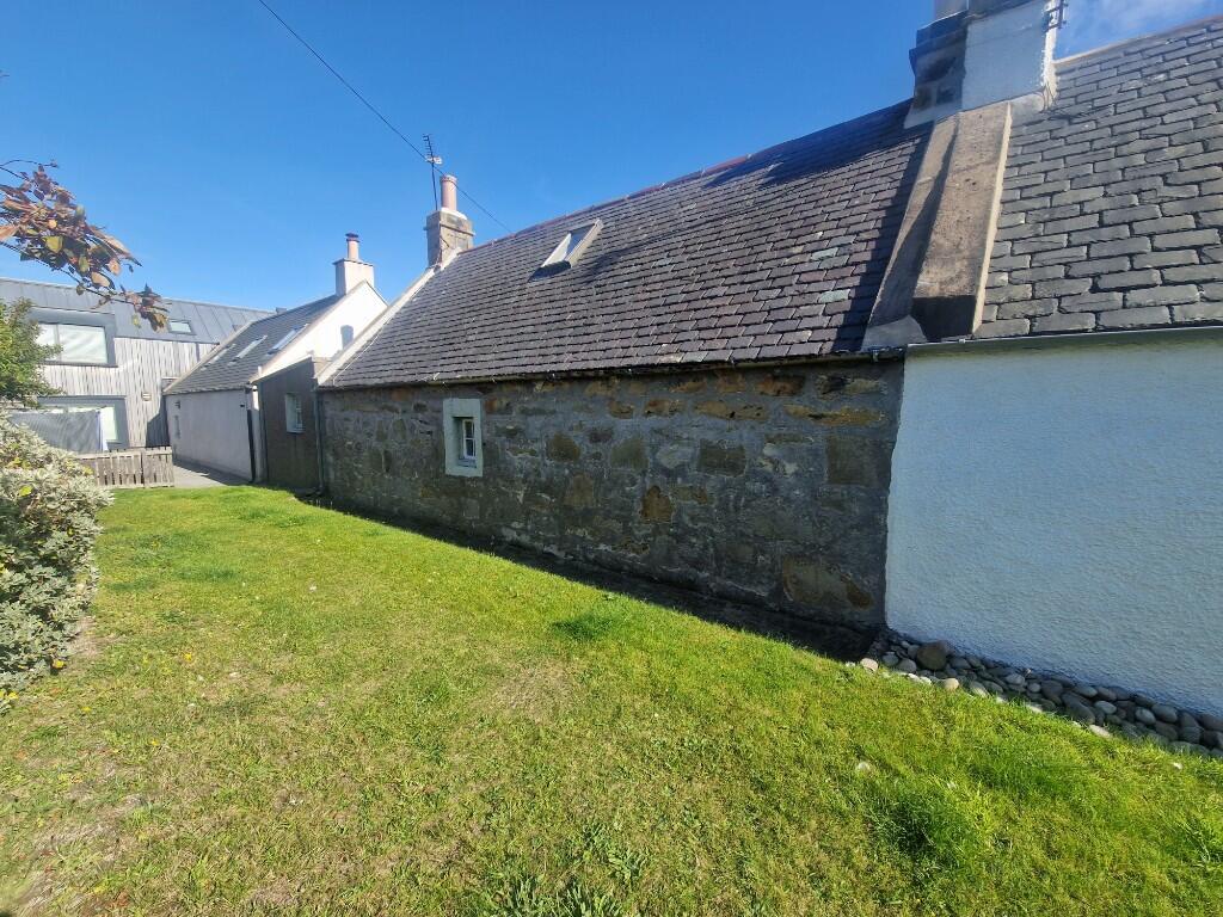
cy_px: 458
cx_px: 612
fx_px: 459
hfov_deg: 106.2
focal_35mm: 13
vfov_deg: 89.9
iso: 50
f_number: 2.2
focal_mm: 2.2
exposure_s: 1/1380
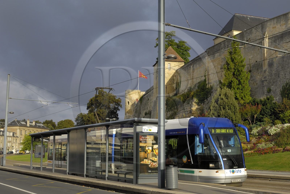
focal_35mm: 48
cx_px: 145
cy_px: 97
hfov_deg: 41.1
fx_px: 387
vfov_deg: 28.1
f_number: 6.3
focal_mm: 32
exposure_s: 1/160
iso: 100
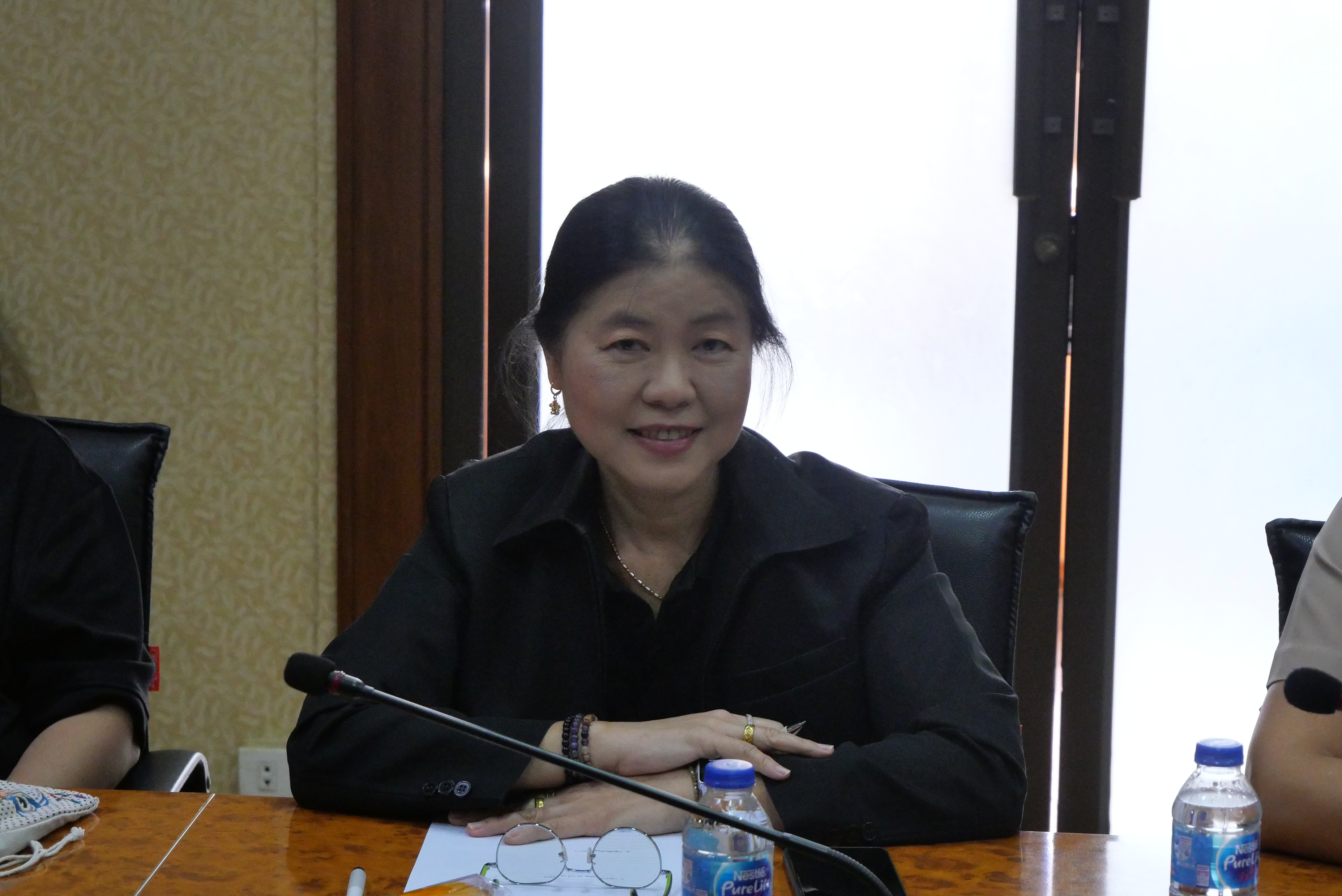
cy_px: 448
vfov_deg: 12.5
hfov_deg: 18.6
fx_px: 4103
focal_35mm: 110
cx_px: 671
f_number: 5.6
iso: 3200
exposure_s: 1/125
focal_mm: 53
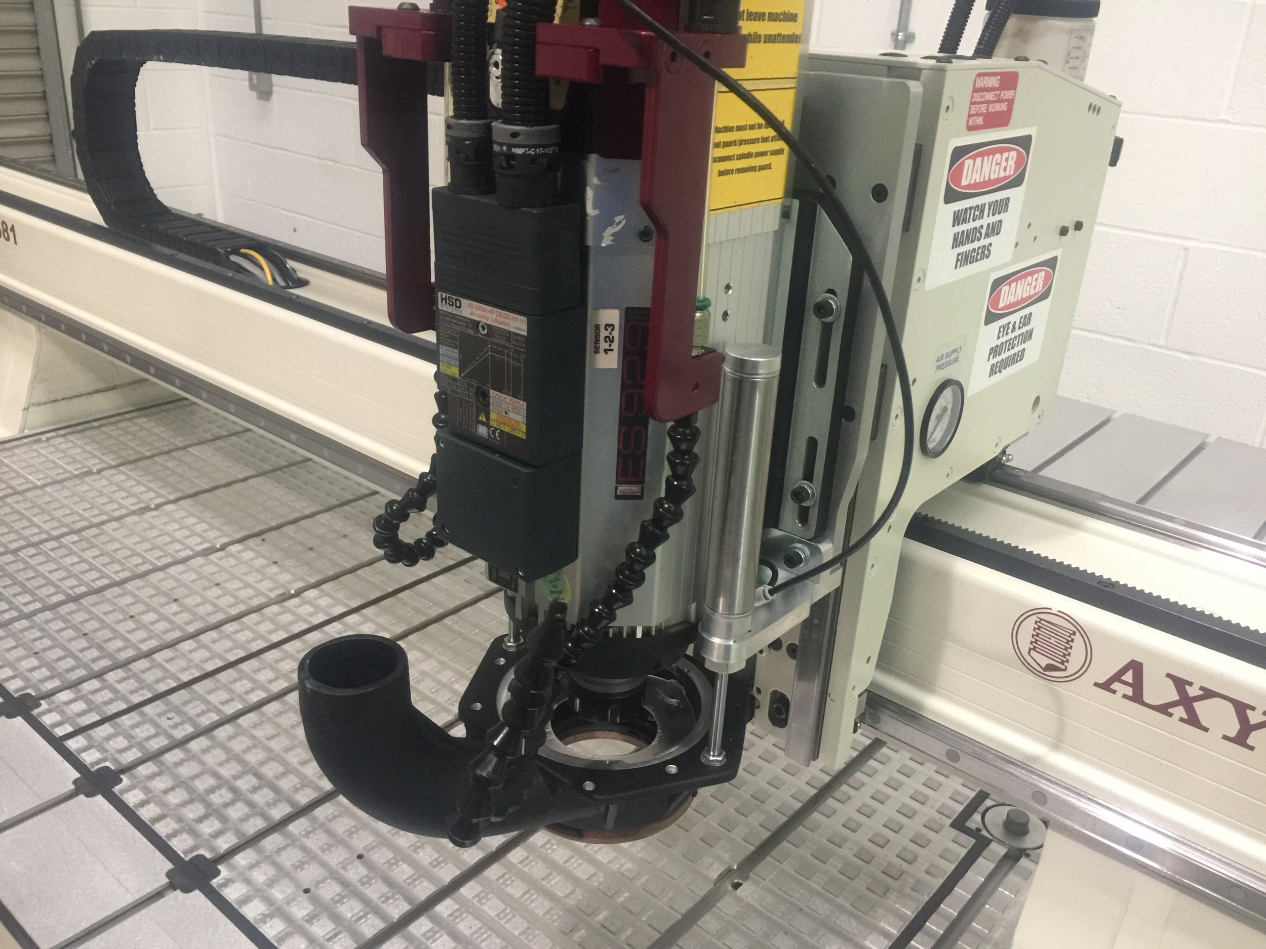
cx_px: 633
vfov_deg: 48.2
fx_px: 1061
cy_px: 474
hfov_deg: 61.7
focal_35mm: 29
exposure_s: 1/8
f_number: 2.2
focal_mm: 4.15
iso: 125
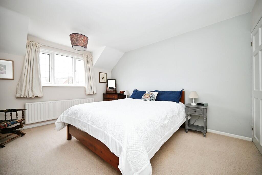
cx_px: 131
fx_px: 102
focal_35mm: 14
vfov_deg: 81.2
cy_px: 88
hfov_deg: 104.2
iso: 360
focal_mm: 14
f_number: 4
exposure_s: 1/60
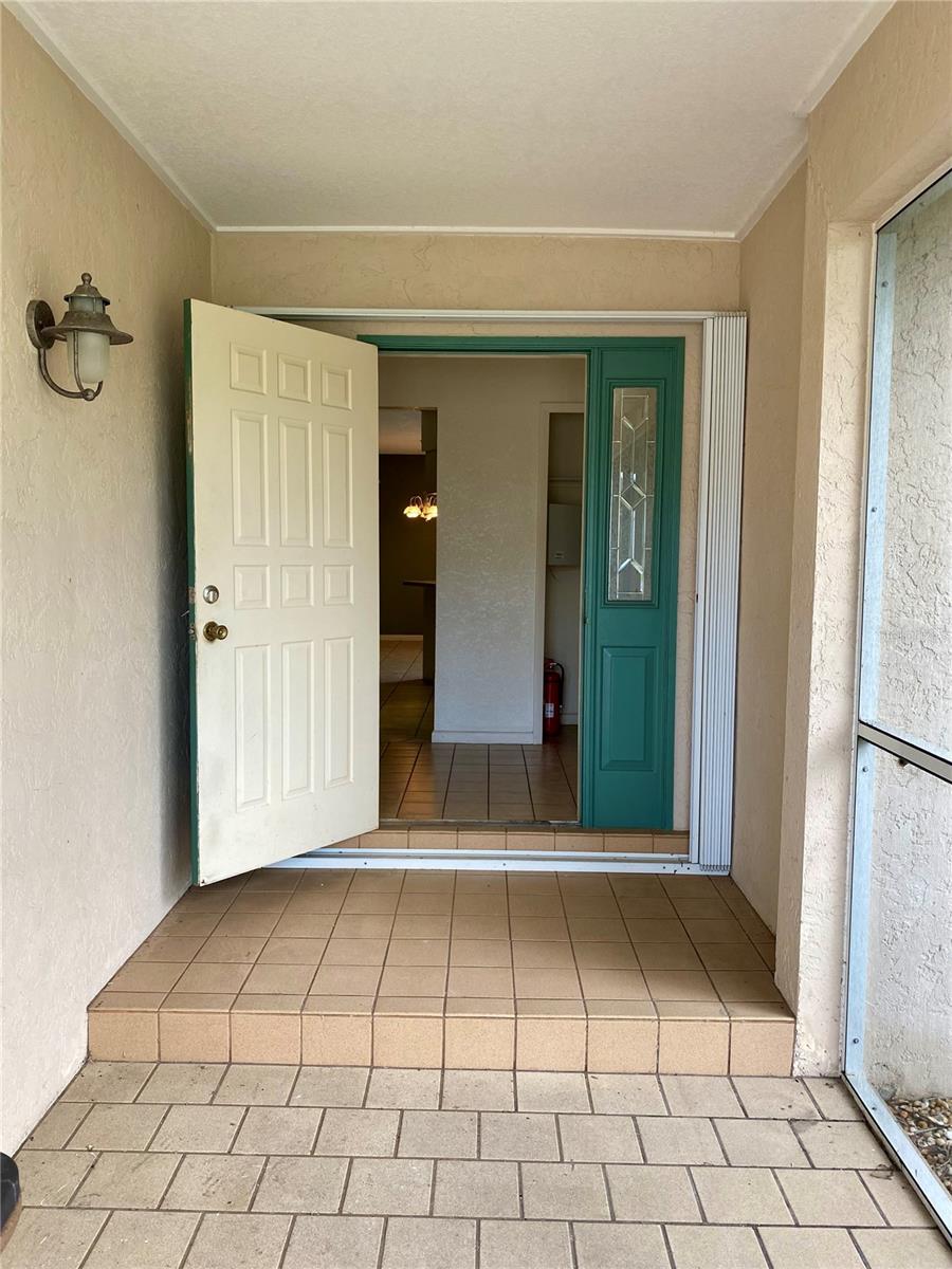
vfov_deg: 67.3
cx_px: 476
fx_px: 953
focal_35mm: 26
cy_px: 634
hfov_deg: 53.1
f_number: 1.8
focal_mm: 4.25
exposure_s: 1/121
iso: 64
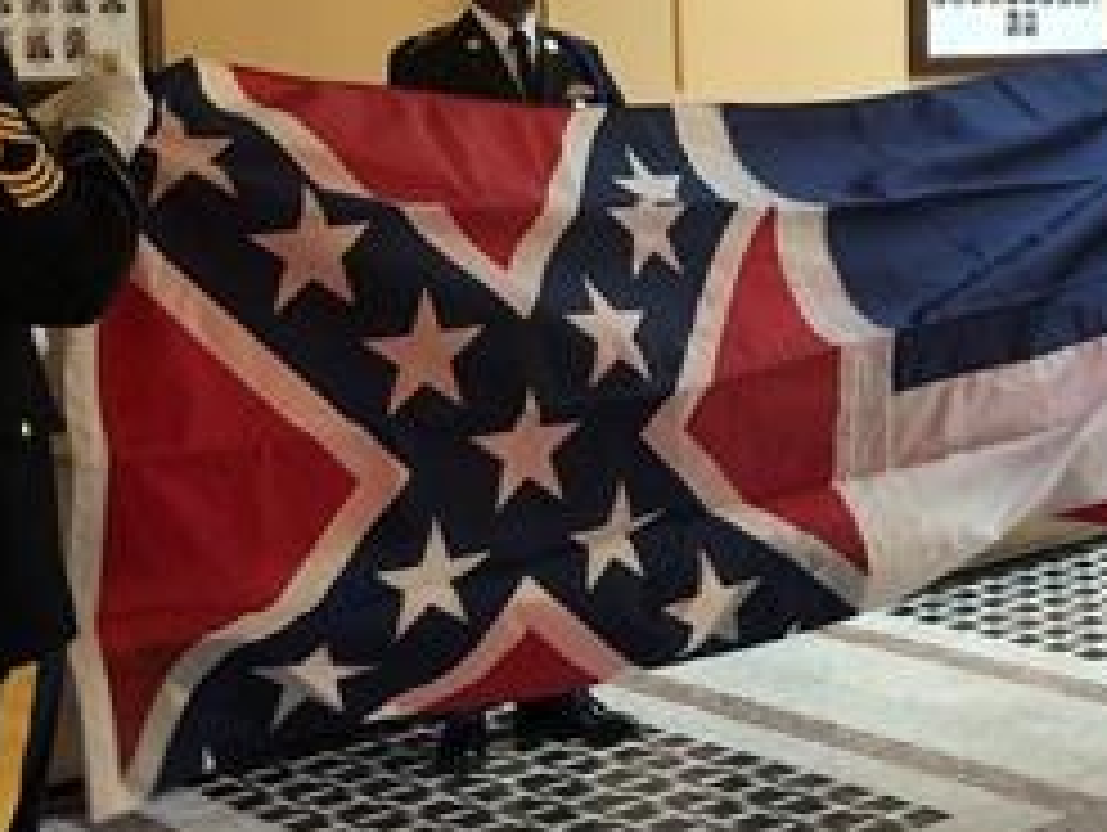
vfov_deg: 19.8
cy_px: 198
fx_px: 2369
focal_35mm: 74
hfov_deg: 26.2
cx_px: 693
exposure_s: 1/20
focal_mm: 3.99
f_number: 1.8
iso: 40
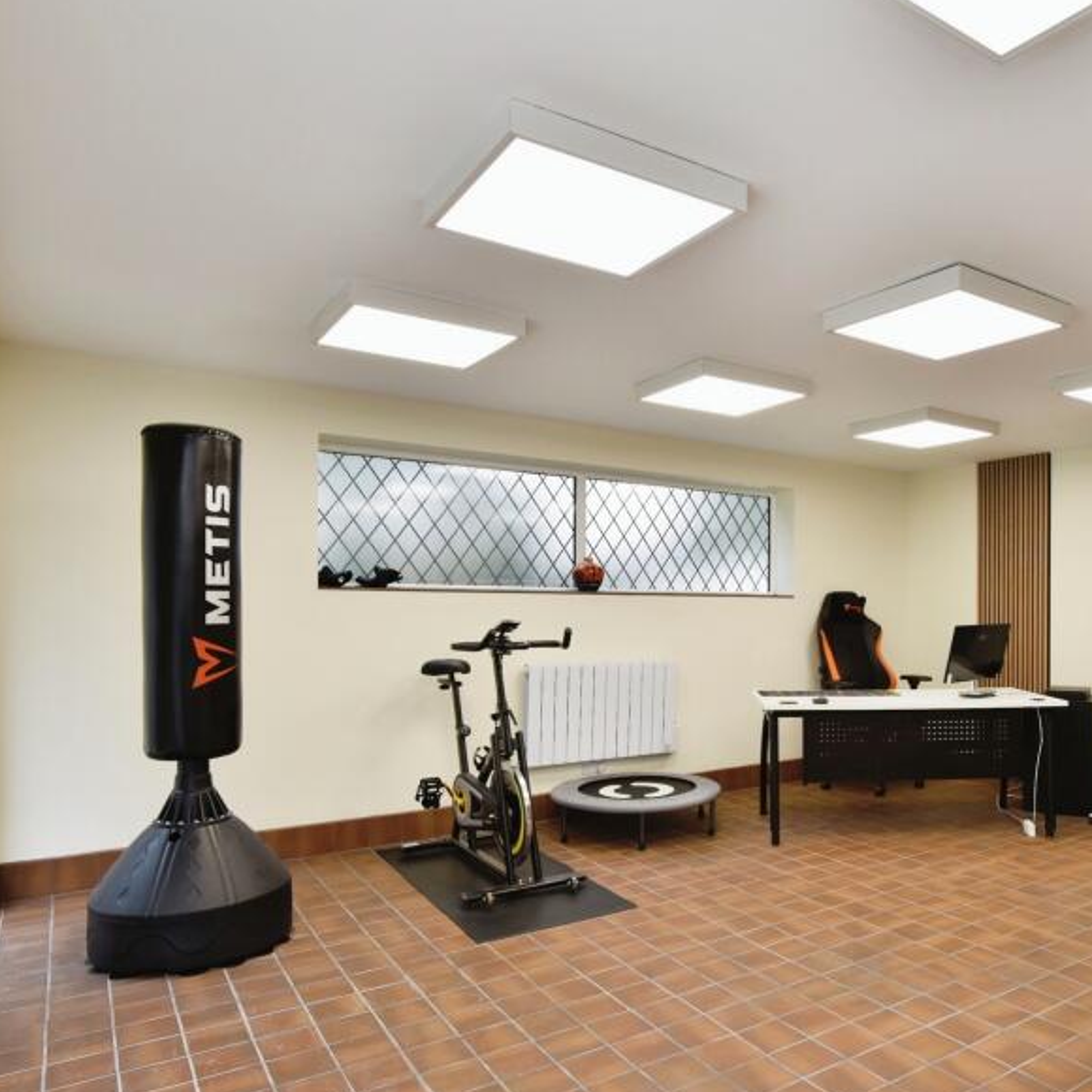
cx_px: 778
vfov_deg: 64.7
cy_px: 632
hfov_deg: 62.4
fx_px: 857
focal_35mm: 24
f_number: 7.1
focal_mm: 16
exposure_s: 1/60
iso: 500
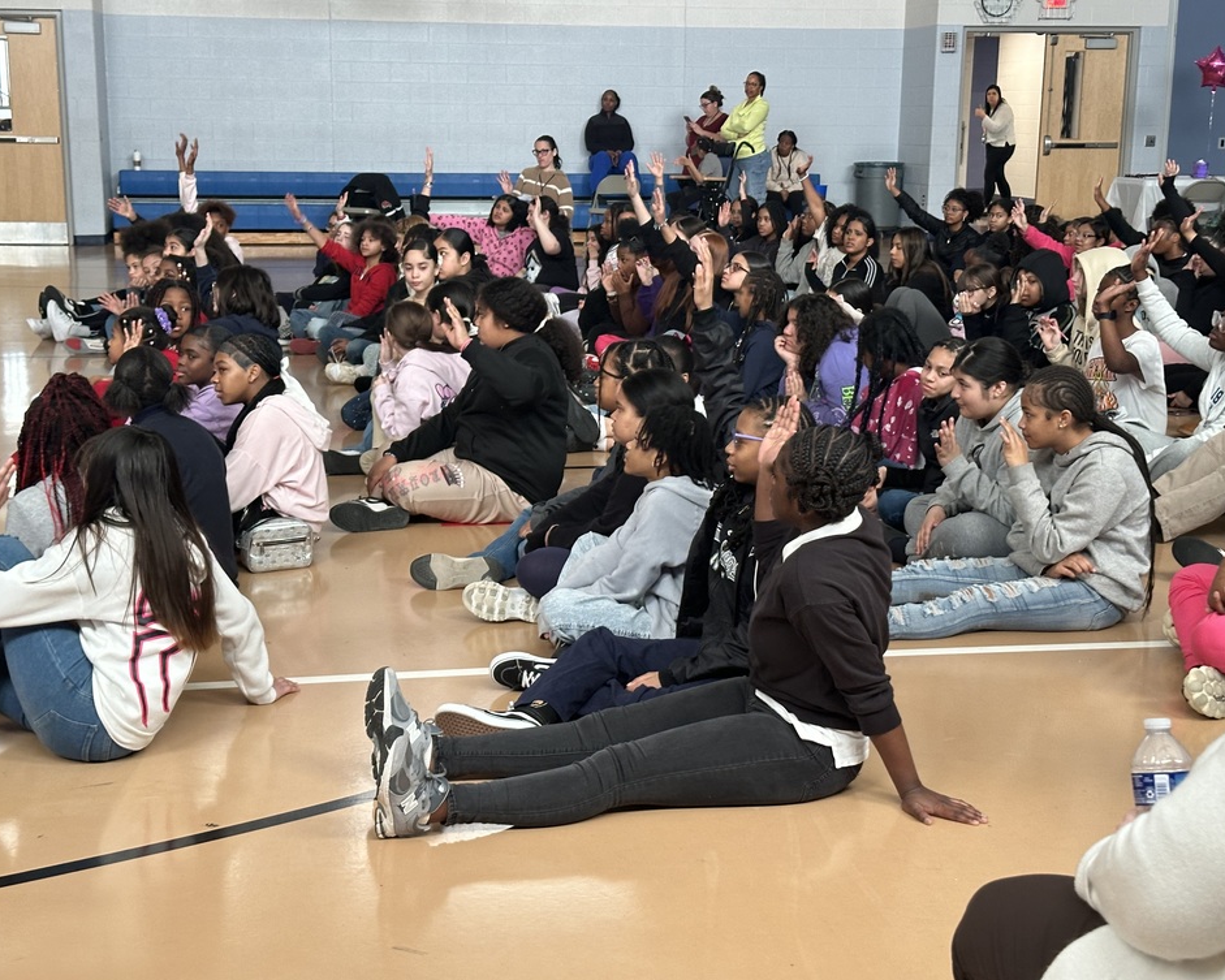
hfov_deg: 36.6
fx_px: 1849
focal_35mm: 51
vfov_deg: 29.7
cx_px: 571
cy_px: 489
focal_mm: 6.86
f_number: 1.78
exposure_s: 1/60
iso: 160
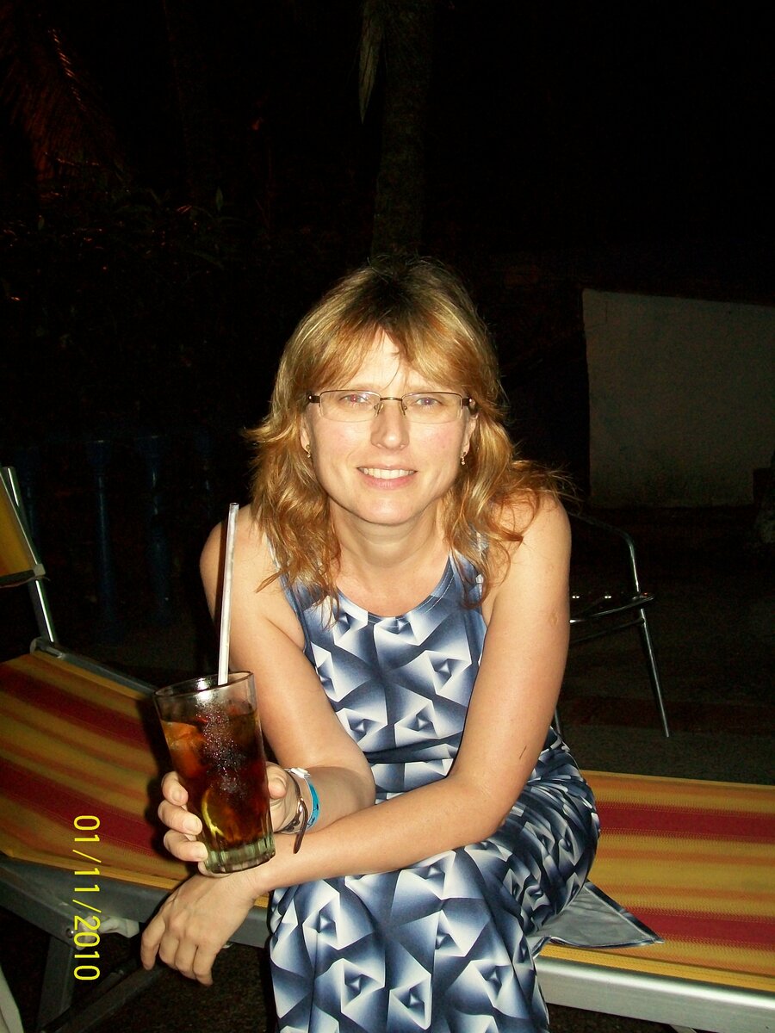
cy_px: 516
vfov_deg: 51.4
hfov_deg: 39.7
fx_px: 1075
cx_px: 388
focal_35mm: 36
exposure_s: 1/60
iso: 160
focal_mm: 6
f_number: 2.7
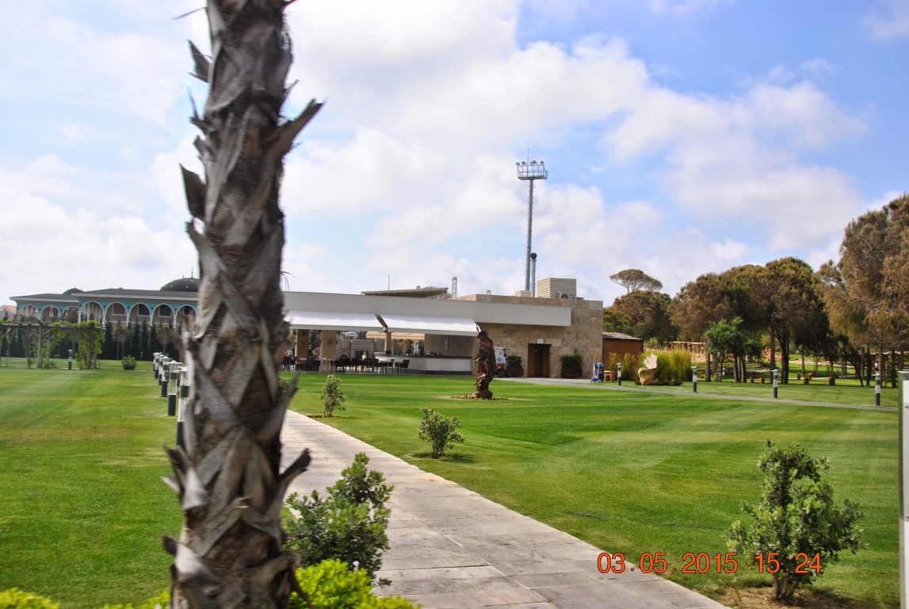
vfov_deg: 40.1
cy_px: 304
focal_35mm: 33
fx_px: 834
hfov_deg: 57.2
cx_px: 454
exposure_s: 1/250
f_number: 8
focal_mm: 22
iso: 100
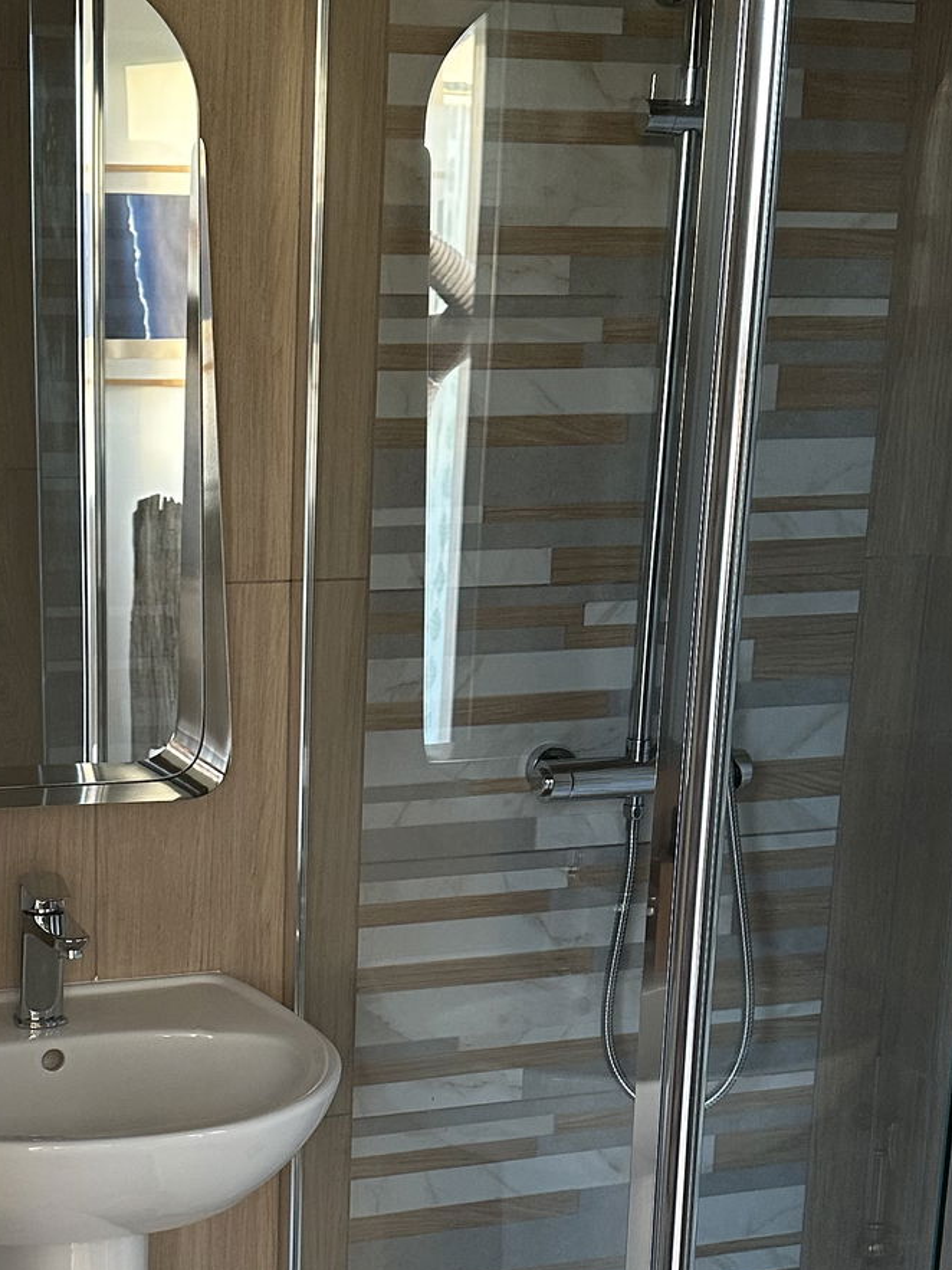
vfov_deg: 33.0
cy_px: 844
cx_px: 236
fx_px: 2127
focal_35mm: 58
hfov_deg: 24.9
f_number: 1.78
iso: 250
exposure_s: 1/60
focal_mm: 6.86
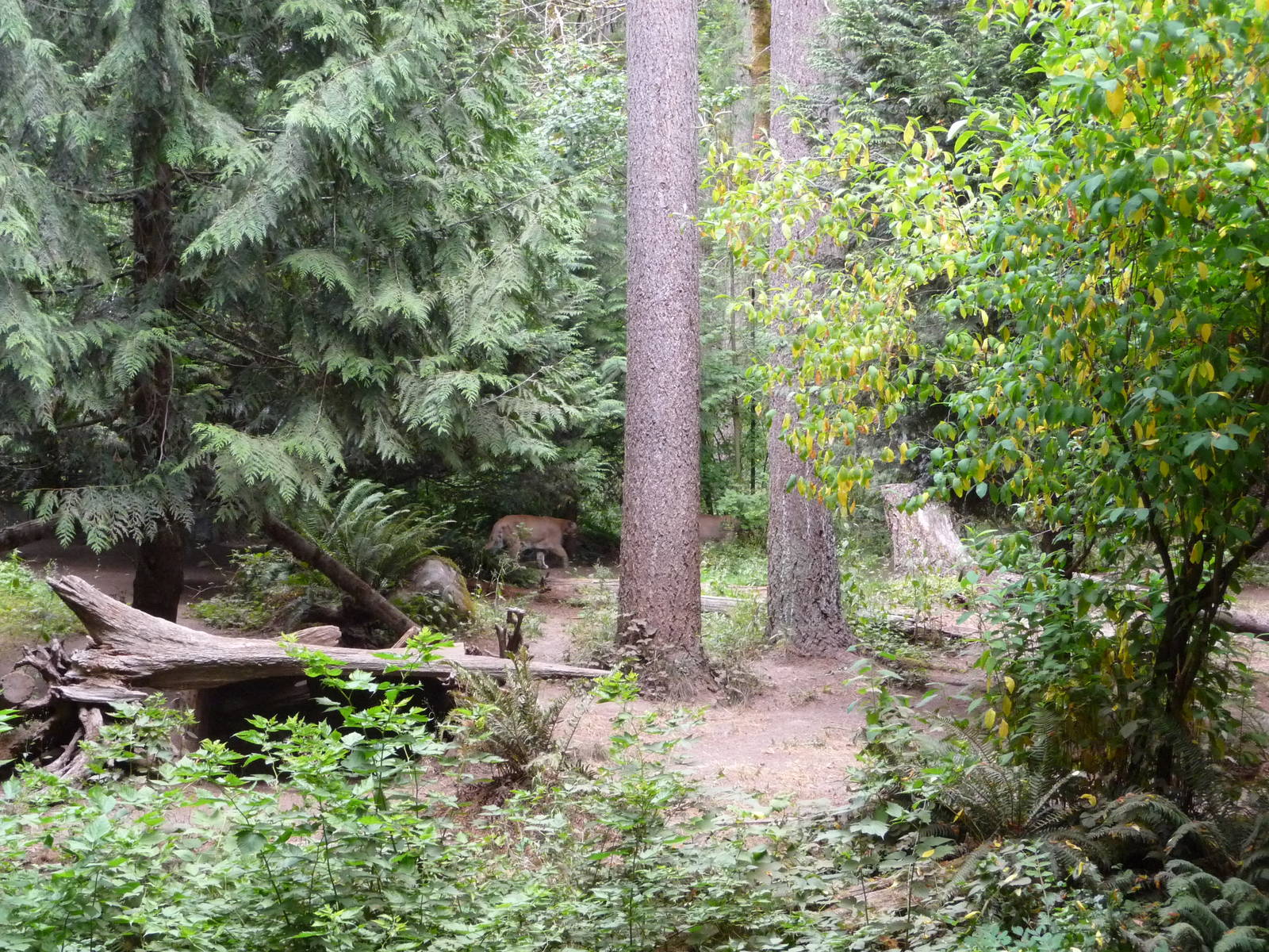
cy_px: 476
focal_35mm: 58
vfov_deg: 25.2
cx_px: 634
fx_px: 2126
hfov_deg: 33.2
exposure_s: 1/40
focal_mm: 9.8
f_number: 4.4
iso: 400
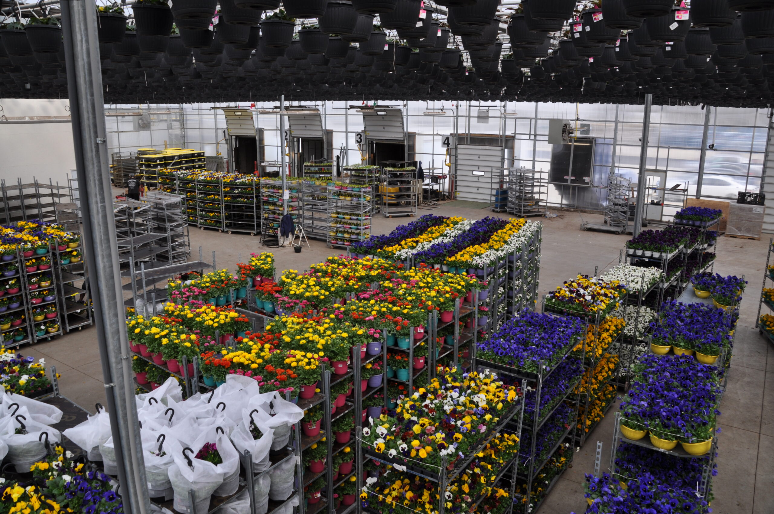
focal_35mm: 27
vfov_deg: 47.8
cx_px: 387
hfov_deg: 67.4
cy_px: 257
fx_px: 580
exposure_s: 1/200
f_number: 7.1
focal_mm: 18
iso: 200
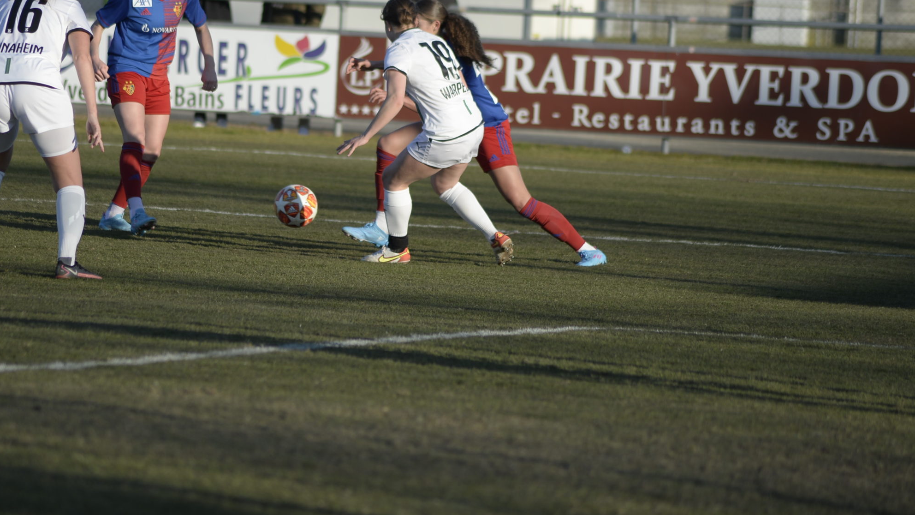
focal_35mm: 324
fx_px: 7861
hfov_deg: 6.7
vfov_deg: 3.7
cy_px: 162
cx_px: 372
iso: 160
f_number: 5
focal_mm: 240
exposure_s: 1/800
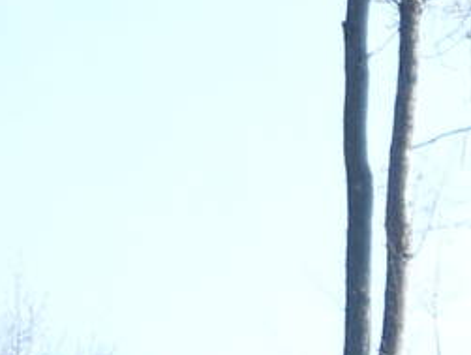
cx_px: 1193
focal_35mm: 210
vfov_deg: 6.5
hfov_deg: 8.5
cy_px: 1042
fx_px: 2861
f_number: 2.8
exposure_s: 1/400
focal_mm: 5.5
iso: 100
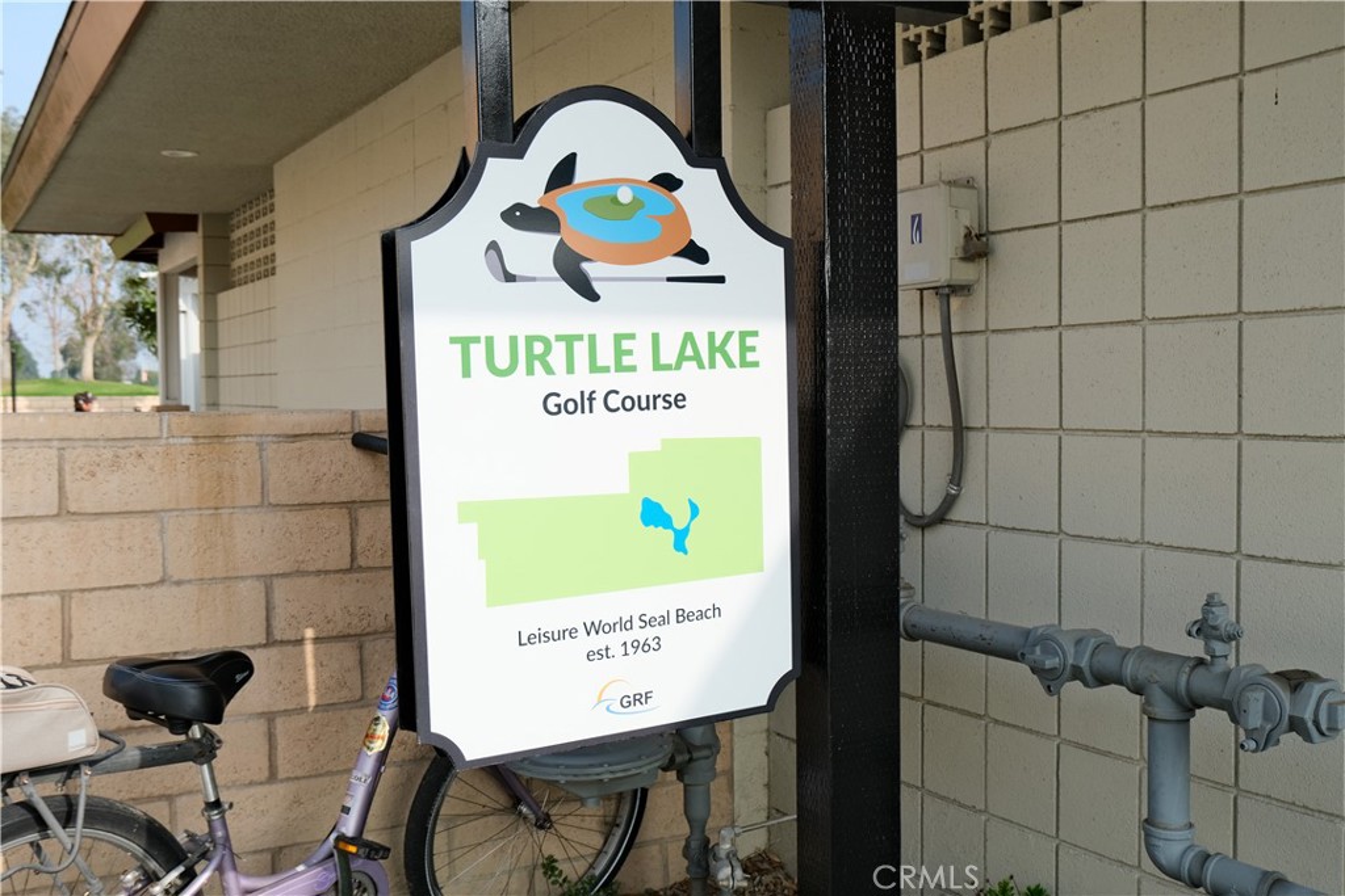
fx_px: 1308
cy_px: 448
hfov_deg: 54.4
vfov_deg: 37.9
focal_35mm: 35
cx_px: 672
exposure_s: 1/500
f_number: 5.6
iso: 320
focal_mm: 23.5
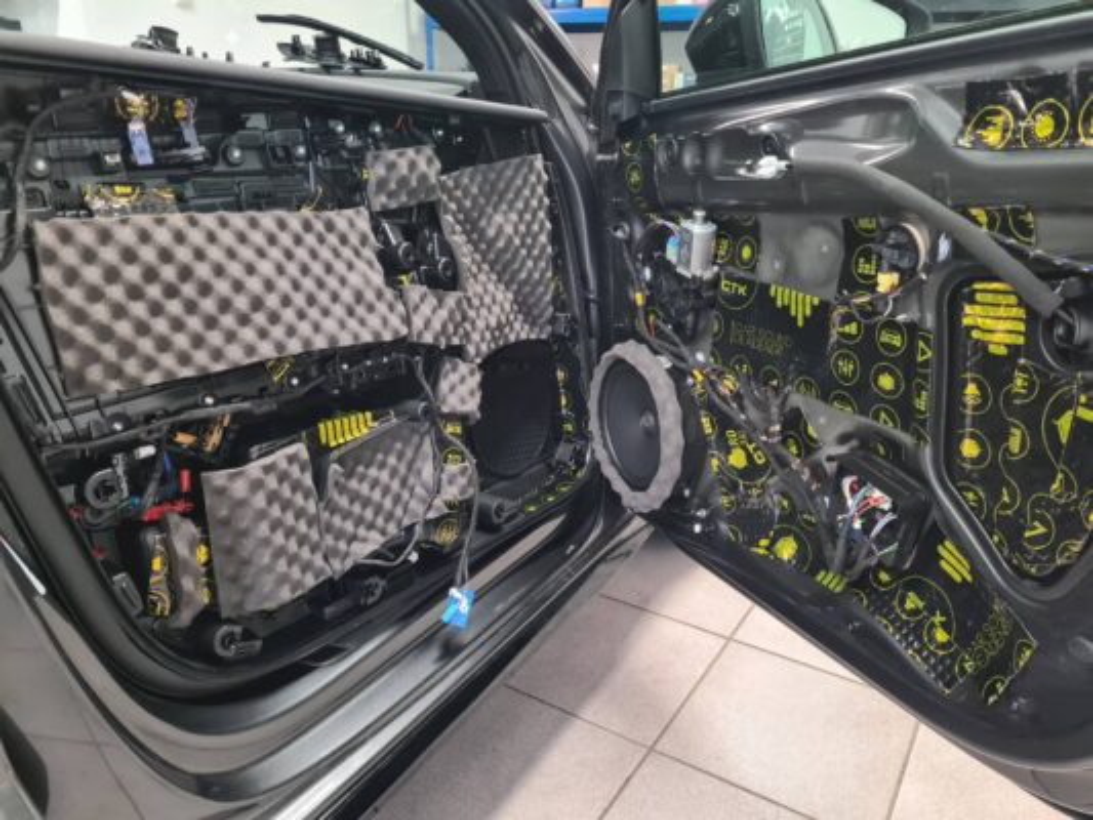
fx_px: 821
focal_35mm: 26
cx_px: 546
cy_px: 410
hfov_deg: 67.3
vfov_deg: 53.1
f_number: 1.8
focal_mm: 5.4
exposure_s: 1/50
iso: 500
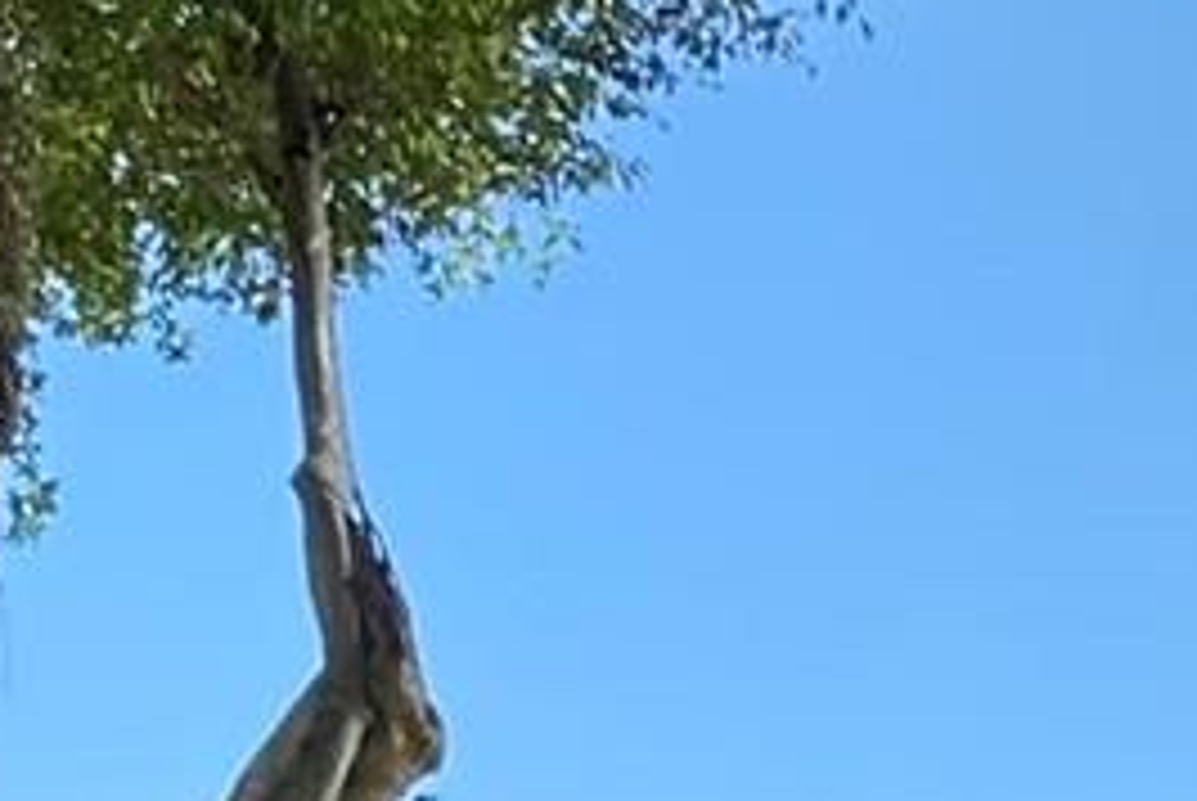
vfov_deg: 6.4
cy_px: 1544
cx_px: 2452
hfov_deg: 9.2
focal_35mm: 208
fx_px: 6923
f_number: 1.8
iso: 32
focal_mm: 4.25
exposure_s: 1/1653
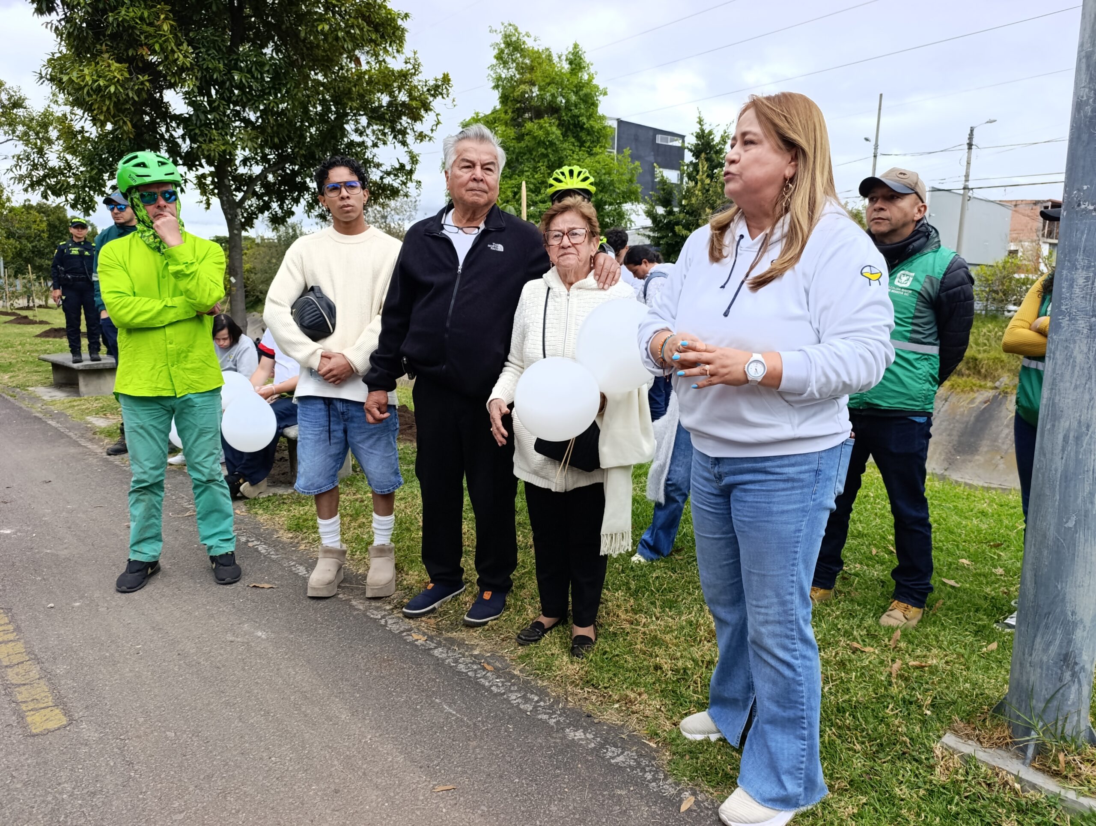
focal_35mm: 23
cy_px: 413
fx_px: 729
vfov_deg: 59.0
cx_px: 548
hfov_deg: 73.8
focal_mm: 6.14
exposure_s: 1/350
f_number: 1.6
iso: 50
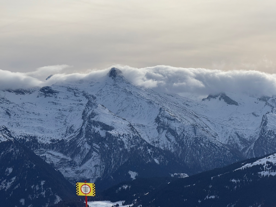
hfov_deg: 16.4
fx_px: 957
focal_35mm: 120
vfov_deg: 12.3
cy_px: 104
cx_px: 138
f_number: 2.8
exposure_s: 1/3509
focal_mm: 15.66
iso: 50
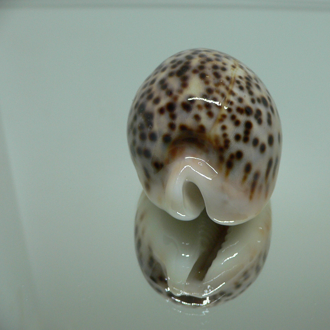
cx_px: 203
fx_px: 453
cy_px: 165
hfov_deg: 39.8
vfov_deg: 40.0
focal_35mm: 42
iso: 150
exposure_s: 1/60
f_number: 2.8
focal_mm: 4.6
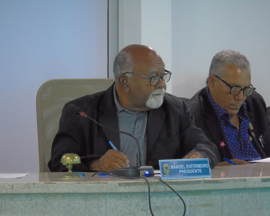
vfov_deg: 7.0
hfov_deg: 8.7
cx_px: 130
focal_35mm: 221
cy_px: 108
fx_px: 1766
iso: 800
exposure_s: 1/30
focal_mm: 38
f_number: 4.7
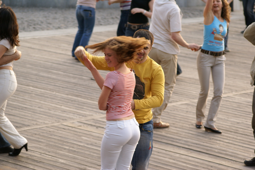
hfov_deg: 11.4
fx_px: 1275
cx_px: 128
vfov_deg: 7.6
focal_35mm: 180
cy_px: 85
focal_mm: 120
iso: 400
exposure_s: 1/160
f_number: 5
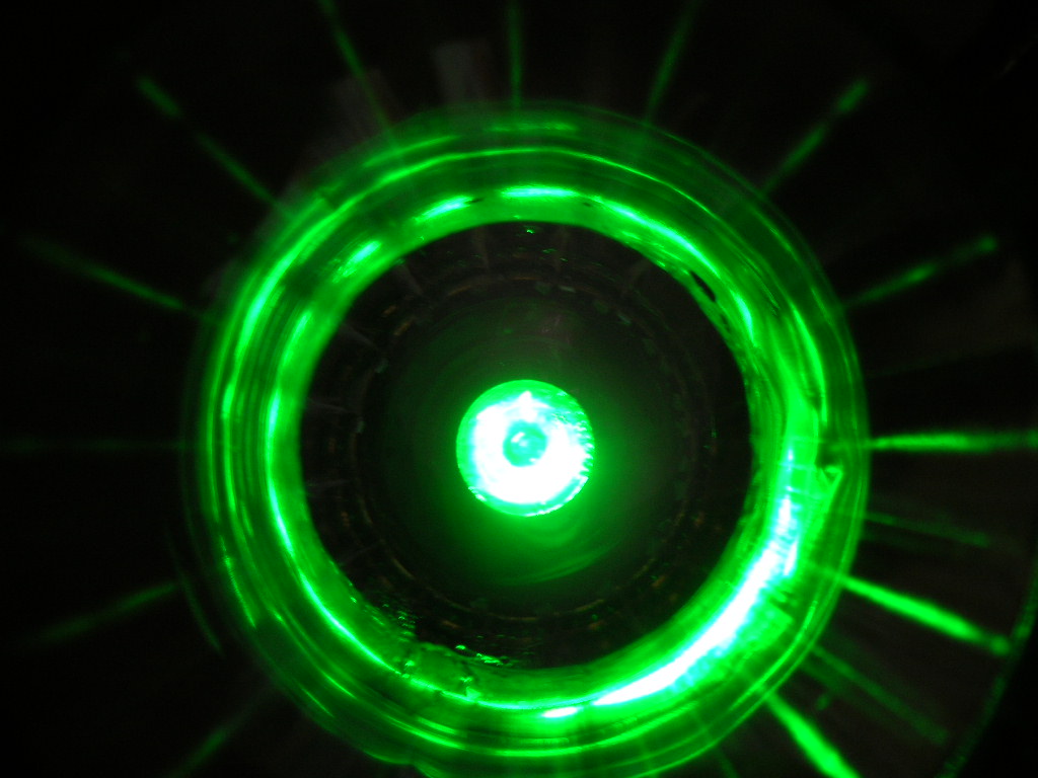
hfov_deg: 54.0
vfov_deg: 41.8
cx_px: 519
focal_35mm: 34
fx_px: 1020
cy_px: 389
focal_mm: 5.7
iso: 50
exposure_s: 1/8.6
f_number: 2.9
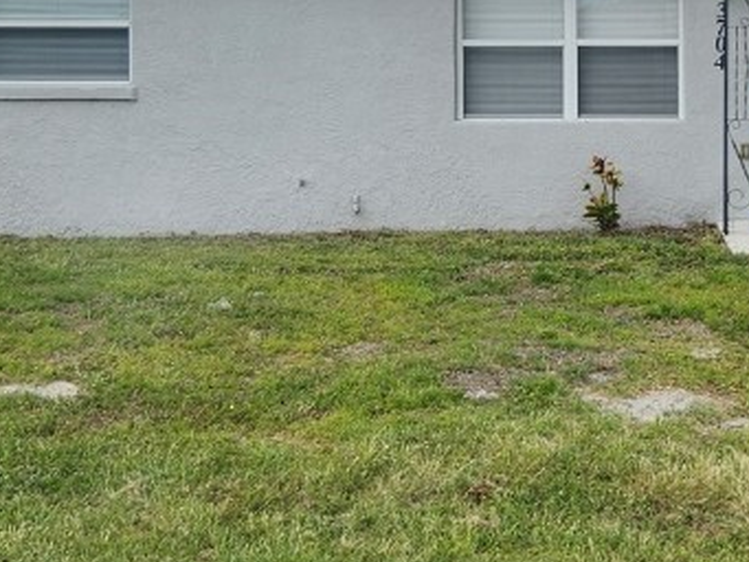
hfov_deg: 27.6
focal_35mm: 69
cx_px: 606
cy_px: 134
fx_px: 1494
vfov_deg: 21.1
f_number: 1.8
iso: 20
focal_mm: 5.4
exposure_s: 1/1399
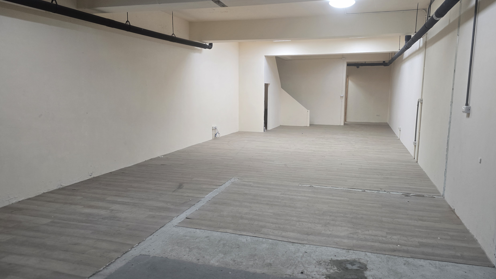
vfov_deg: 42.9
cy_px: 145
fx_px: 355
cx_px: 248
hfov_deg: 69.9
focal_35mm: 27
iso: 160
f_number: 1.7
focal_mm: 6.3
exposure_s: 1/120
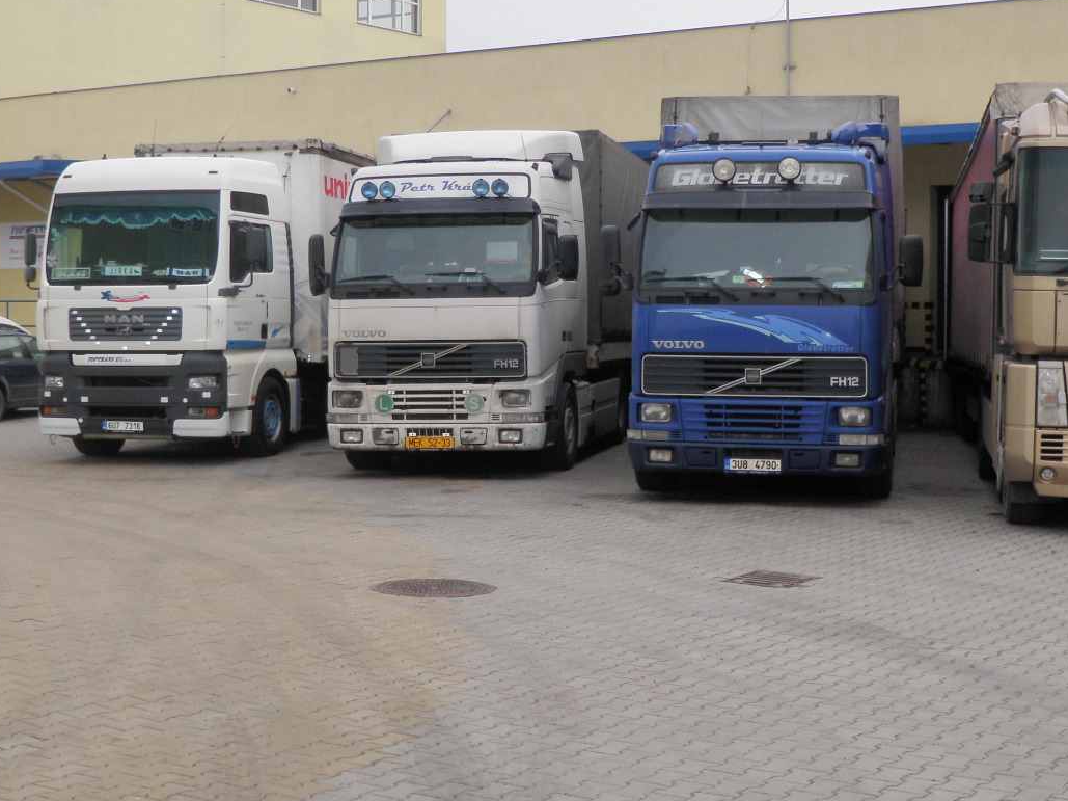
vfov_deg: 26.1
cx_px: 615
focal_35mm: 56
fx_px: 1727
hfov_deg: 34.3
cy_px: 344
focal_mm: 6.53
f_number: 4.5
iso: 50
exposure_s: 1/100
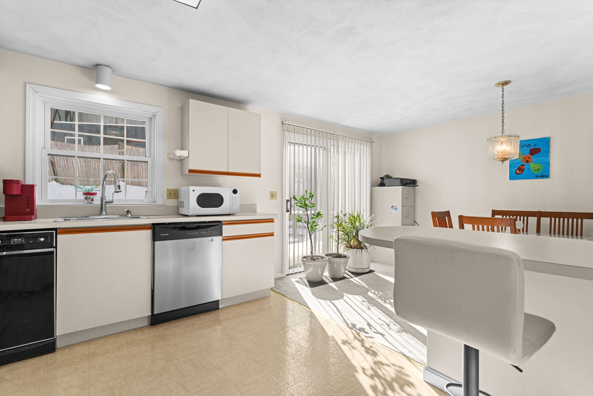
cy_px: 198
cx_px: 296
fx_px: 275
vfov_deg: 71.4
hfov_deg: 94.3
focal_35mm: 17
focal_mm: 16.7
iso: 2500
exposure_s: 1/160
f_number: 11
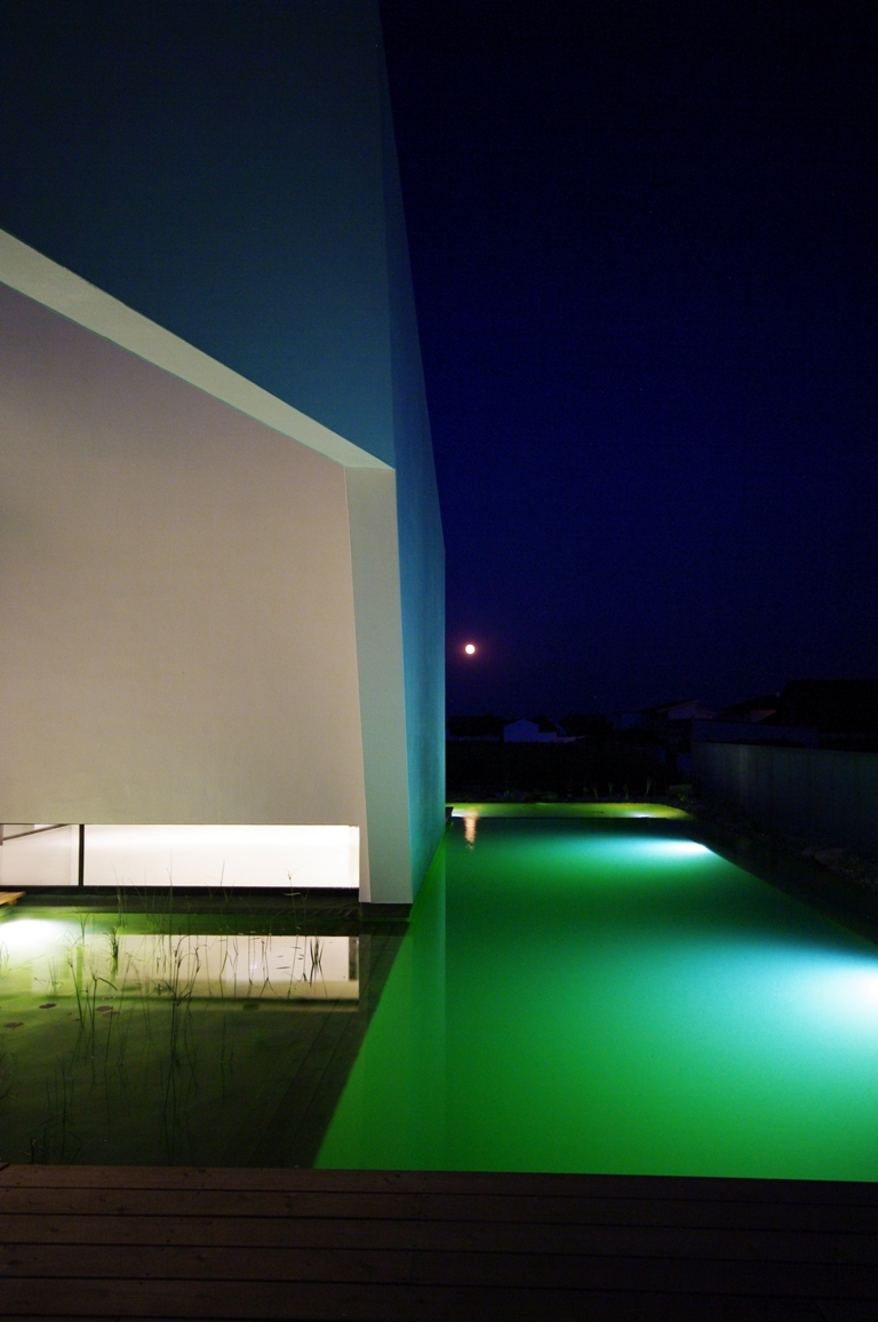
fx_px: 770
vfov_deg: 81.3
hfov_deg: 59.4
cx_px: 439
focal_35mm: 21
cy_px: 661
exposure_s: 1.5
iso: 400
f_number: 4.5
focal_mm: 14
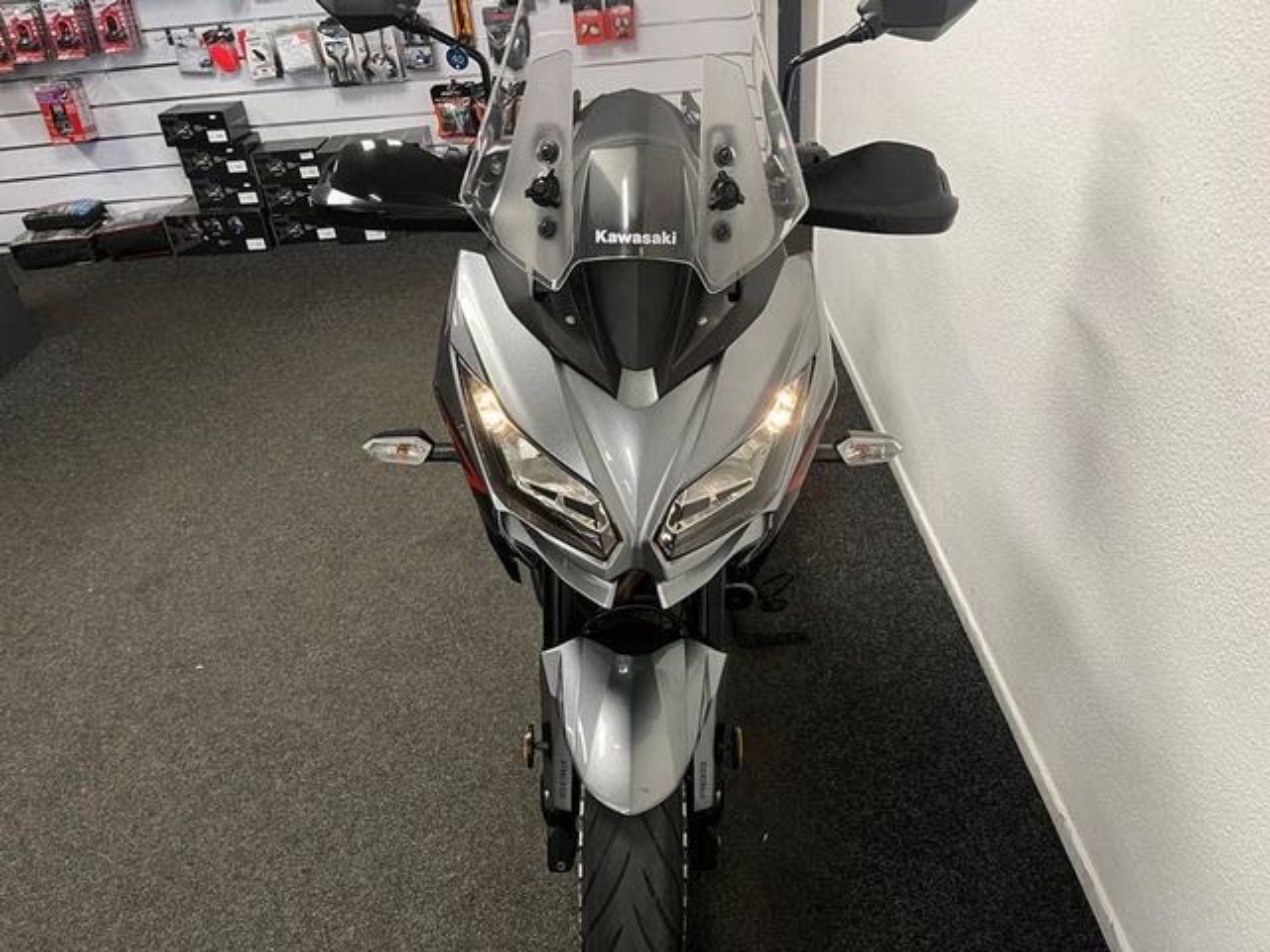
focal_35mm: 26
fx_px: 954
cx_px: 635
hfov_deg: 67.3
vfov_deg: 53.1
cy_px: 476
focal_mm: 5.1
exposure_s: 1/50
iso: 125
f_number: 1.6
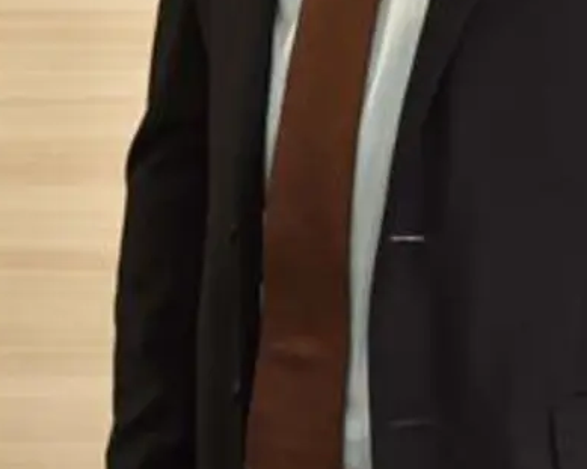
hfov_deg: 13.6
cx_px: 451
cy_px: -69
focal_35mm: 141
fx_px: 2449
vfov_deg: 10.8
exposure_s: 1/13
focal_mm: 50
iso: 2000
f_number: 8
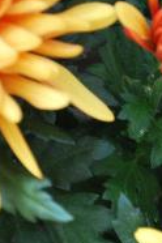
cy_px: 135
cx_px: 167
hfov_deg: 8.8
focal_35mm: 155
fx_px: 1046
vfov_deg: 13.2
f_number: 6.3
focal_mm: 48
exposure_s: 1/60
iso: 200
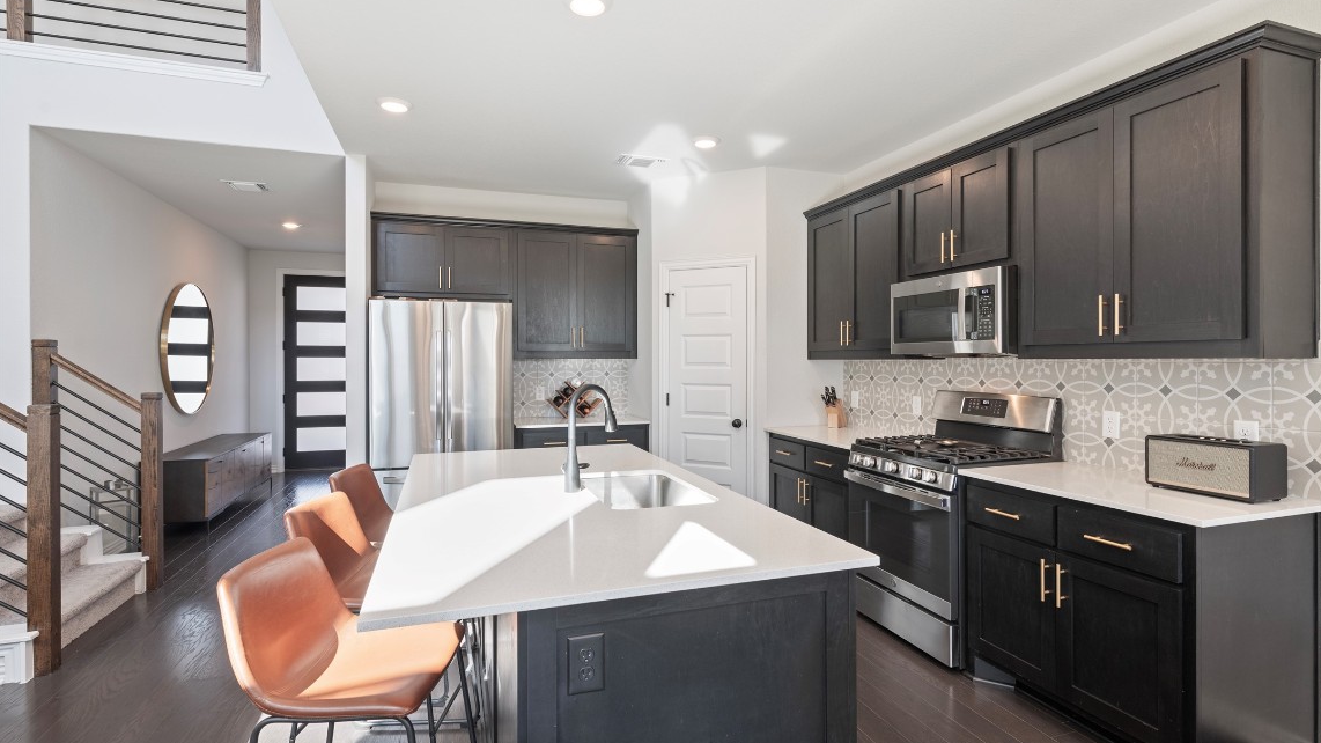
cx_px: 660
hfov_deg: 89.6
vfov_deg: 58.3
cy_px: 362
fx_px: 665
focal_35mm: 19
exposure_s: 1/13
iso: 400
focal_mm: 18
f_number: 8
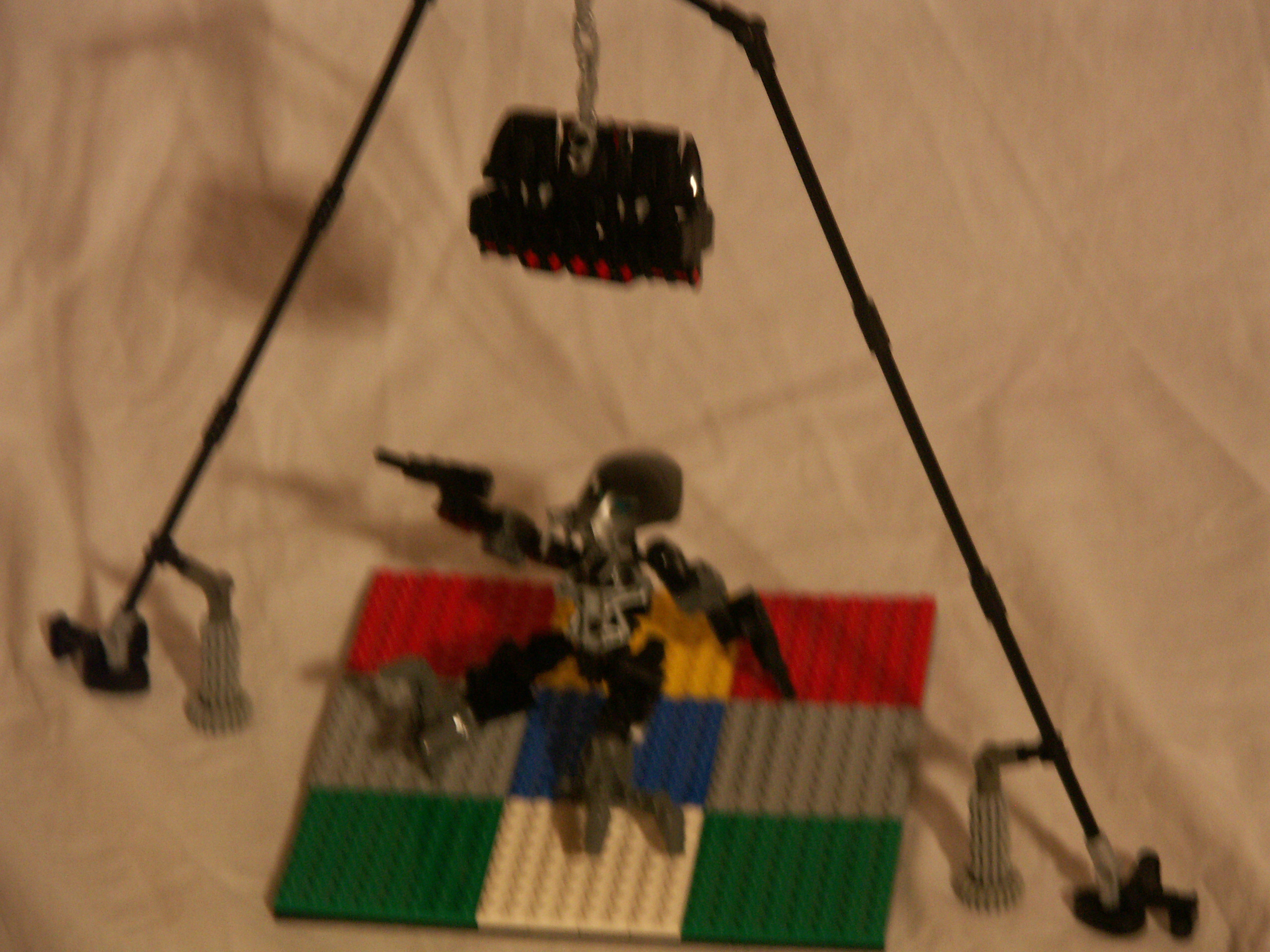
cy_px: 476
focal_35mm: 171
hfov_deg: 11.6
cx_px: 635
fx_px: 6274
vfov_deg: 8.7
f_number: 3.5
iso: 200
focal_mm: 43.22
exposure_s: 1/6
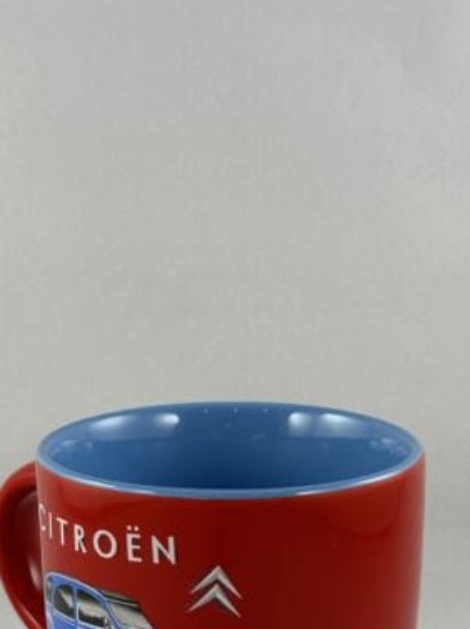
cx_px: 215
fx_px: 1541
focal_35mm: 85
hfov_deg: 17.3
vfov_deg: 22.6
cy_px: 546
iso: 50
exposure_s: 1/100
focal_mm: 6.86
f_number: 1.78
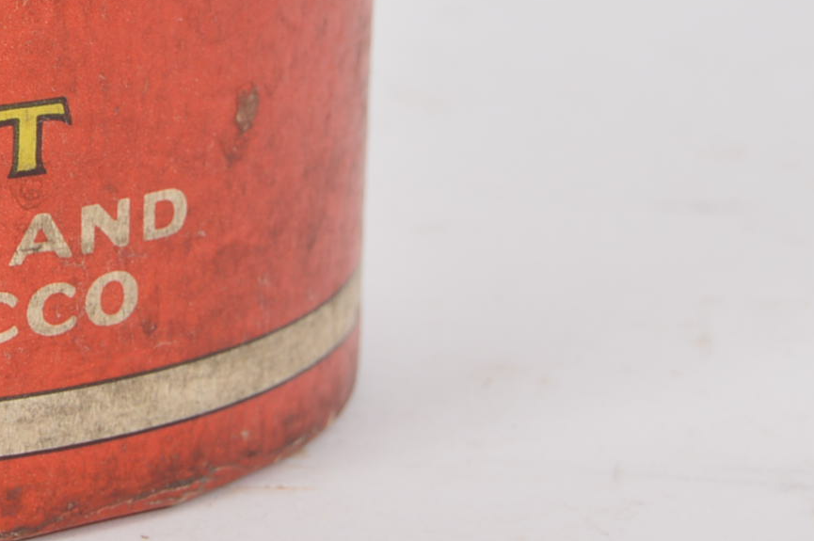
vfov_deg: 4.7
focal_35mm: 287
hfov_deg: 7.1
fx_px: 6477
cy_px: -345
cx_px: -340
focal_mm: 55
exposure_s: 1/80
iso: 100
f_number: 9
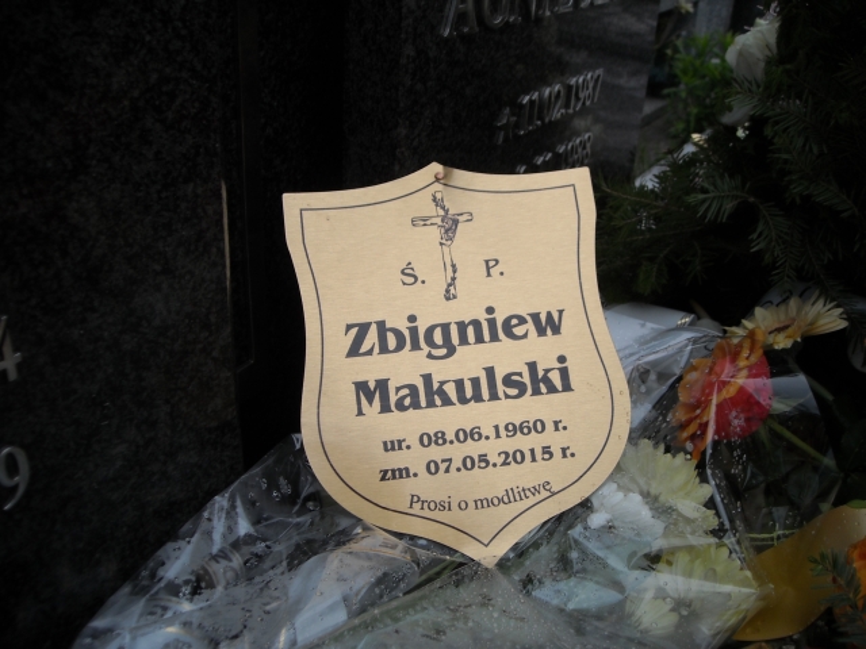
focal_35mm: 35
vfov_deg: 40.7
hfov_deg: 52.6
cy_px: 324
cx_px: 433
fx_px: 876
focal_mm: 5.7
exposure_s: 1/323
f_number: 5.6
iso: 64
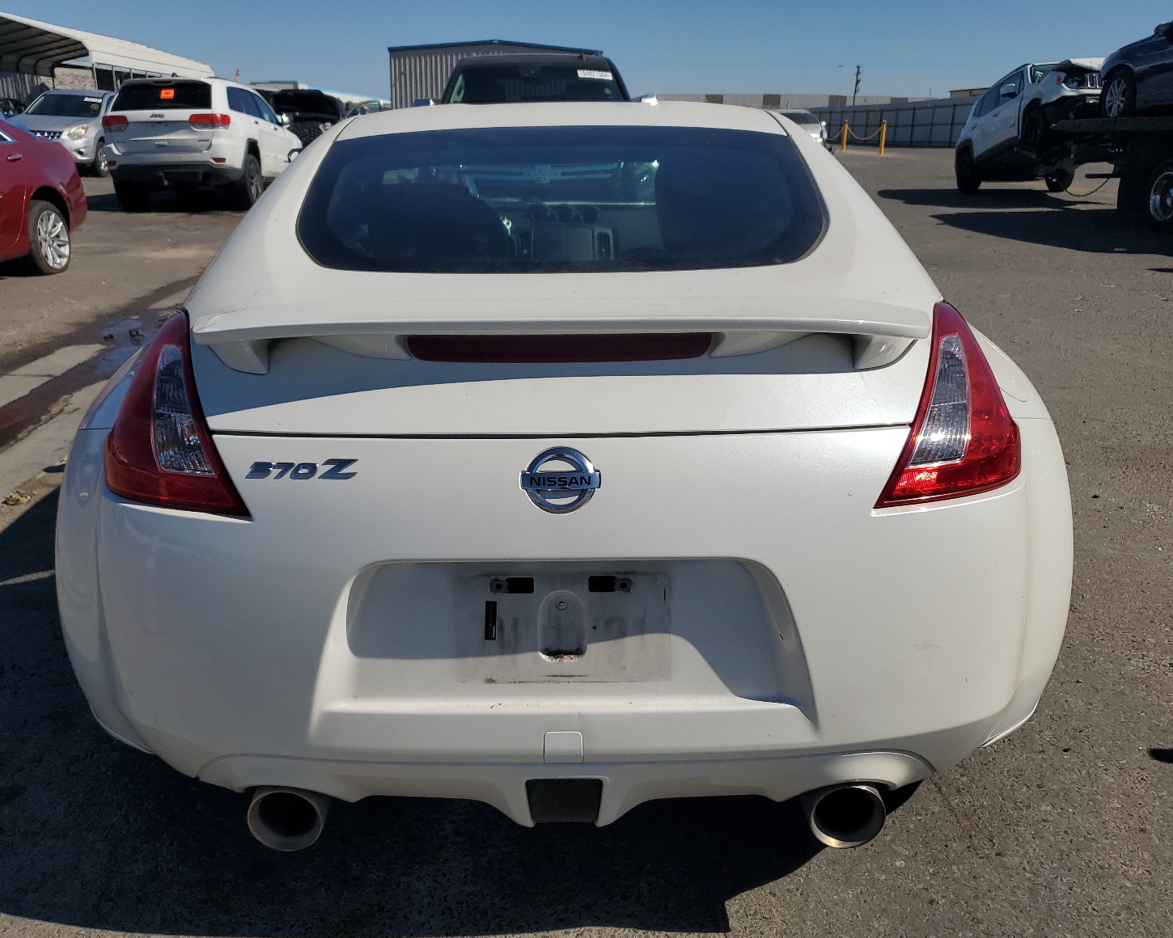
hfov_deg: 62.2
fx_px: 972
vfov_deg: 51.5
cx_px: 569
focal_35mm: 28
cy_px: 483
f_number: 1.5
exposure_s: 1/10000
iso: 50
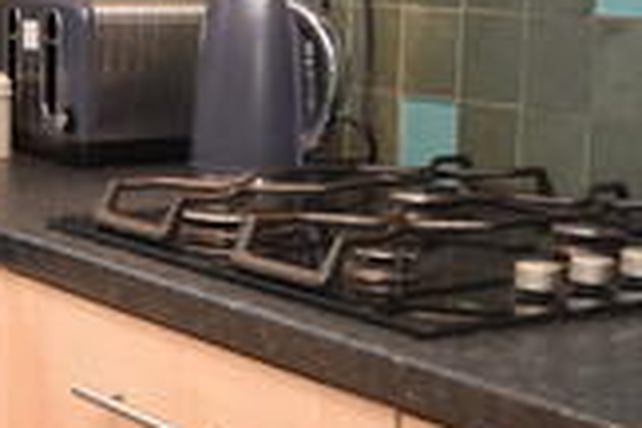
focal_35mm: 95
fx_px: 1694
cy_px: 220
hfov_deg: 21.2
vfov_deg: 14.4
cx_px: 135
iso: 720
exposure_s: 1/60
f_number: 4
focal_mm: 10
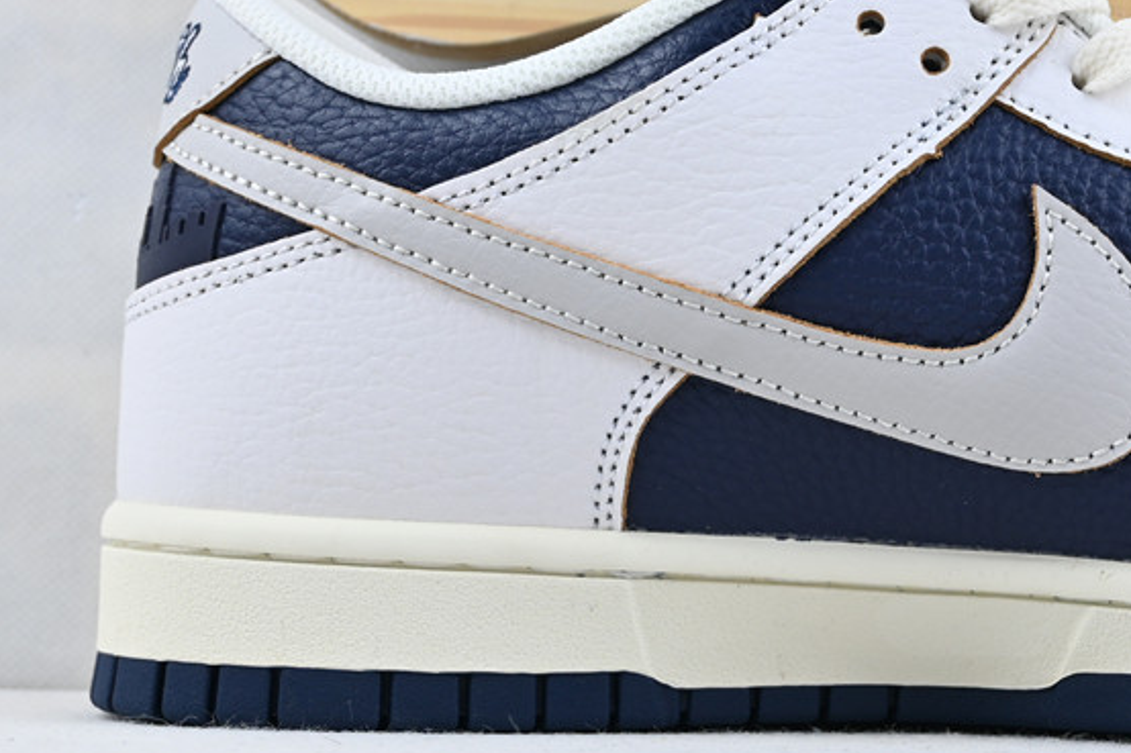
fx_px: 3317
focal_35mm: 106
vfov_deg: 12.9
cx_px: 1092
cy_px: 294
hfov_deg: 18.9
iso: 100
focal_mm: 32.5
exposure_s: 1/50
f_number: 5
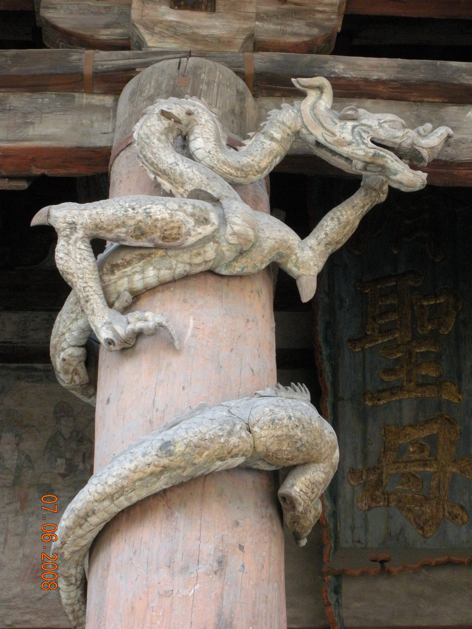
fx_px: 1163
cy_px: 314
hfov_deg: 22.9
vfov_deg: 30.3
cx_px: 236
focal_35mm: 64
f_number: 4.6
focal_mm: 11.2
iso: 400
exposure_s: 1/98
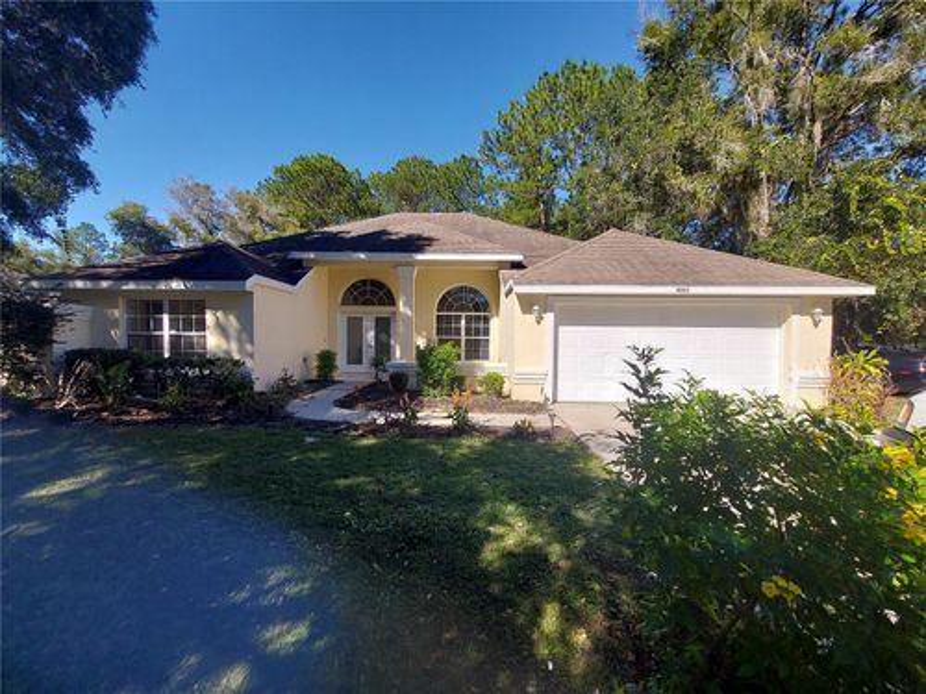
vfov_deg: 89.9
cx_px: 463
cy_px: 347
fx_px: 348
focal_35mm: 13
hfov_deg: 106.2
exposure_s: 1/1148
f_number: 2.2
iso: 50
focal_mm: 1.74
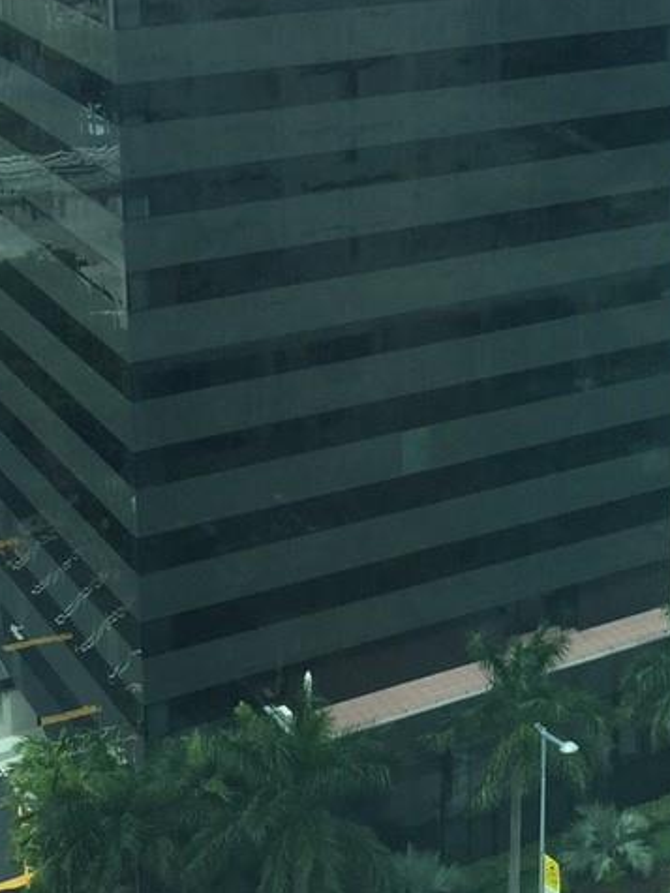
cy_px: 210
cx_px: 631
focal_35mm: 78
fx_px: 2013
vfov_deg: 24.7
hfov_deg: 18.5
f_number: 2.2
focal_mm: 4.15
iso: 32
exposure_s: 1/1163
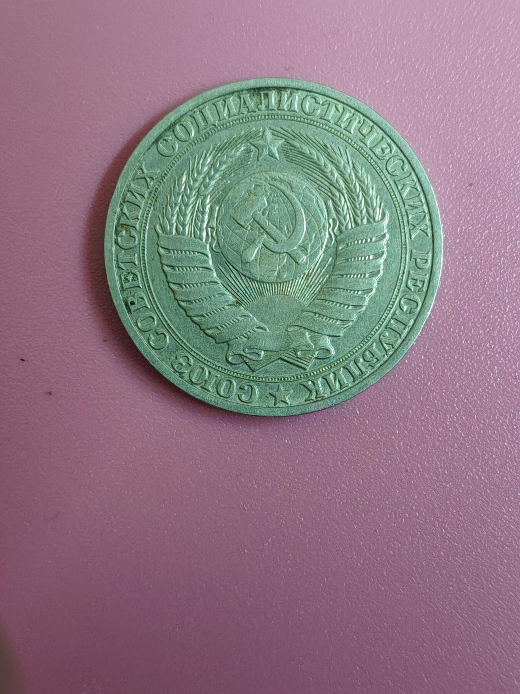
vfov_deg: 37.5
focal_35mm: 51
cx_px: 260
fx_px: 1021
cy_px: 347
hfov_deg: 28.6
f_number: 1.88
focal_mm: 4.84
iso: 1172
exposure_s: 1/50
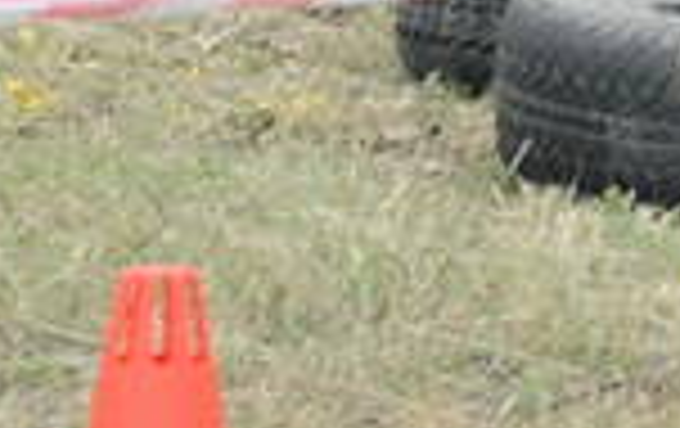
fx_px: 14334
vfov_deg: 1.7
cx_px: 1355
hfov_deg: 2.7
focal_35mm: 772
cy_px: -786
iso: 800
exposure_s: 1/1000
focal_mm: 90
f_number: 8
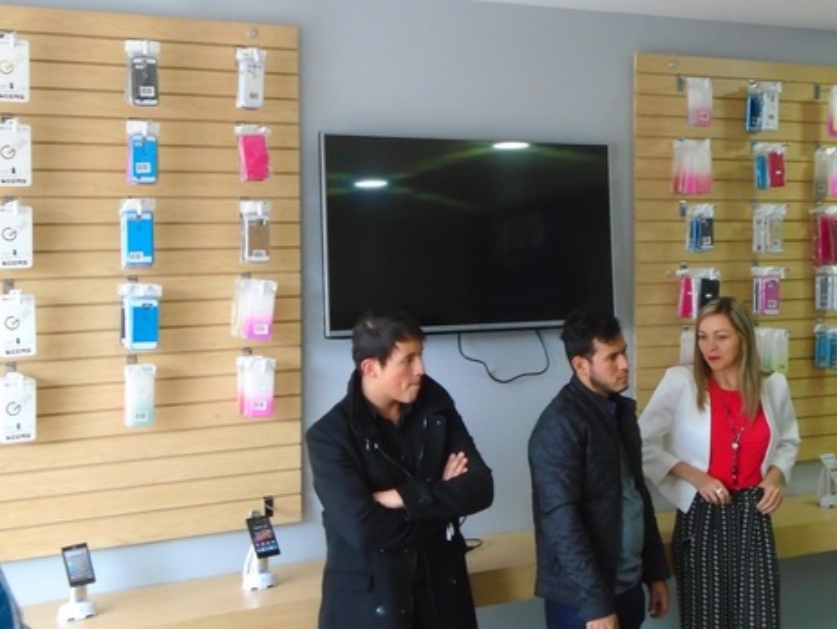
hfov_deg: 32.9
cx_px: 553
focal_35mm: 58
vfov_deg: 25.2
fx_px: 1404
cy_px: 237
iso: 320
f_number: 4.1
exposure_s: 1/30
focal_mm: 7.4
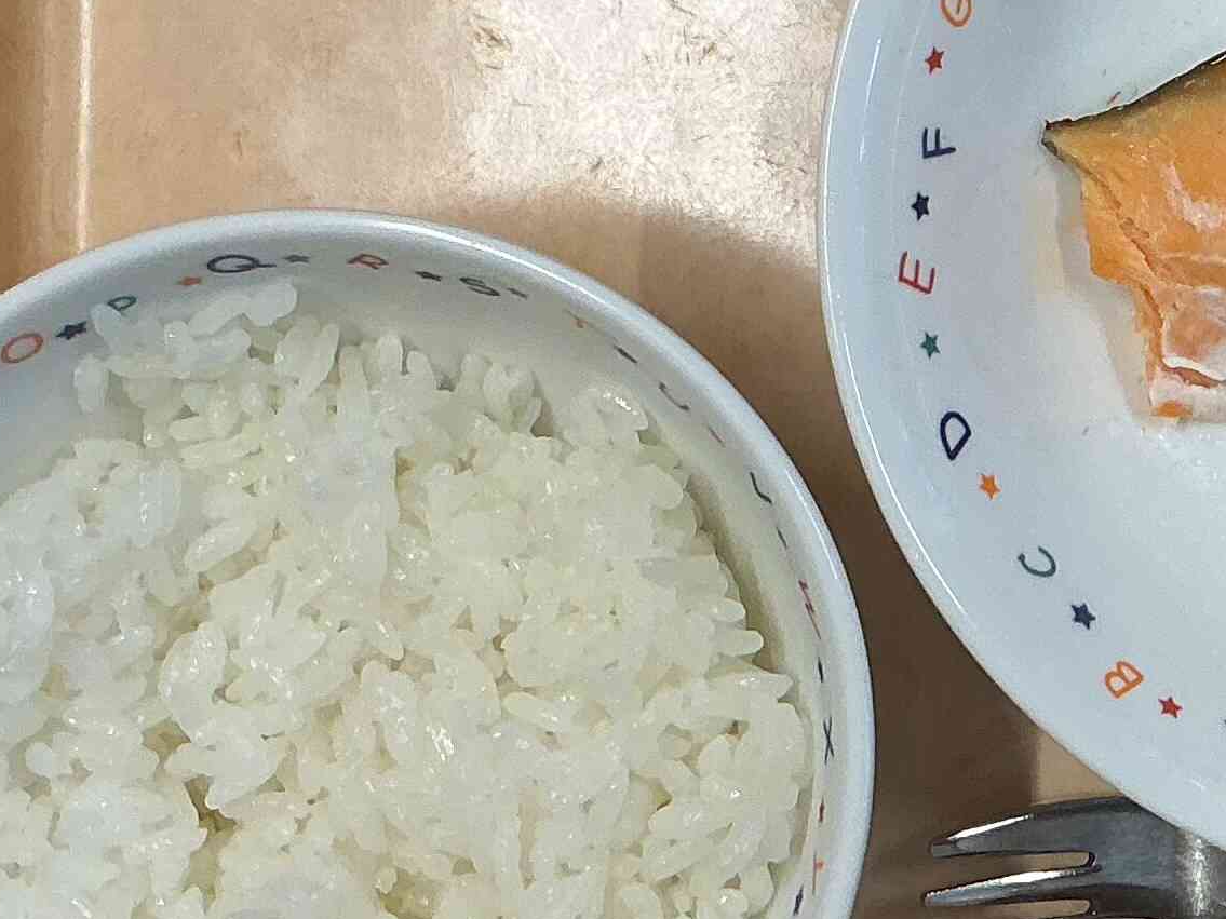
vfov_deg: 14.2
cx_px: 1452
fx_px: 3648
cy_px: 69
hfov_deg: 18.2
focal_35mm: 103
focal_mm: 3
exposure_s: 1/60
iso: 50
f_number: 1.8
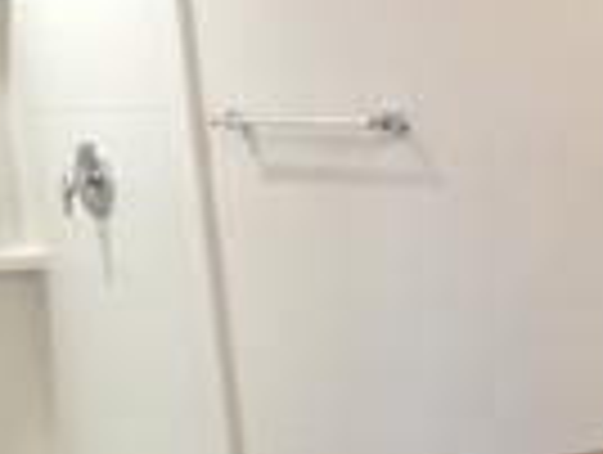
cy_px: 814
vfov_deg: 10.2
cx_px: 891
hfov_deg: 13.5
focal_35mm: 138
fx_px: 2408
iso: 160
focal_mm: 4.15
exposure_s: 1/30
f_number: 2.2
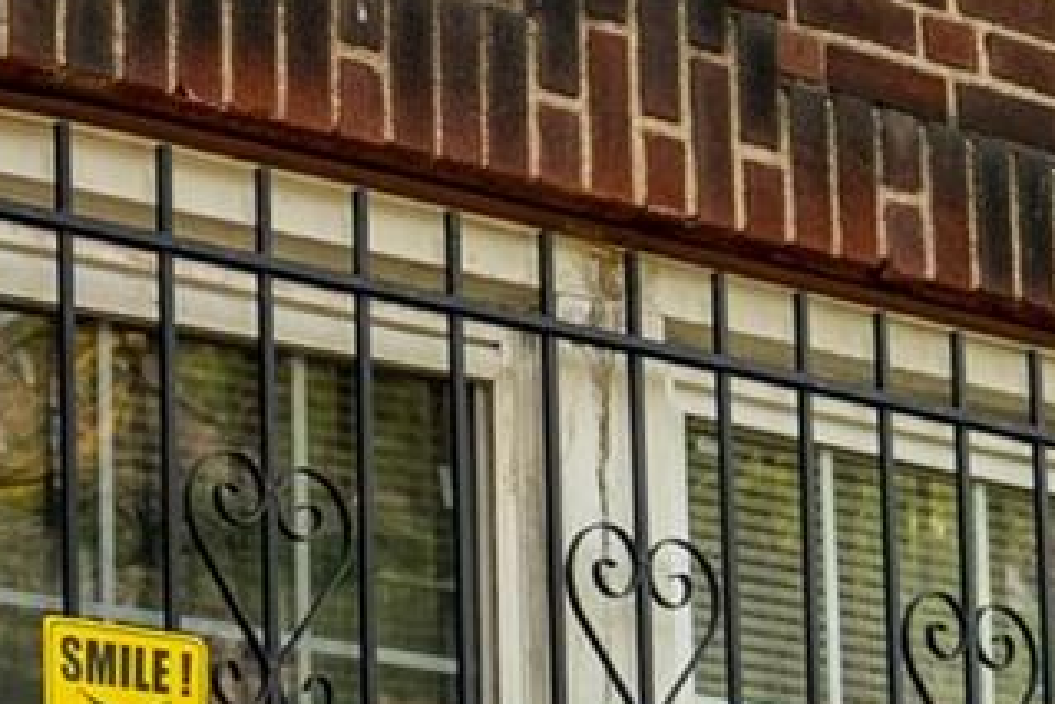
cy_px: 1420
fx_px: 4515
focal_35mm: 154
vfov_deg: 8.5
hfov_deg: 13.2
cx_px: 66
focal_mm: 24
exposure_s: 1/2000
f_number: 5
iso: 500
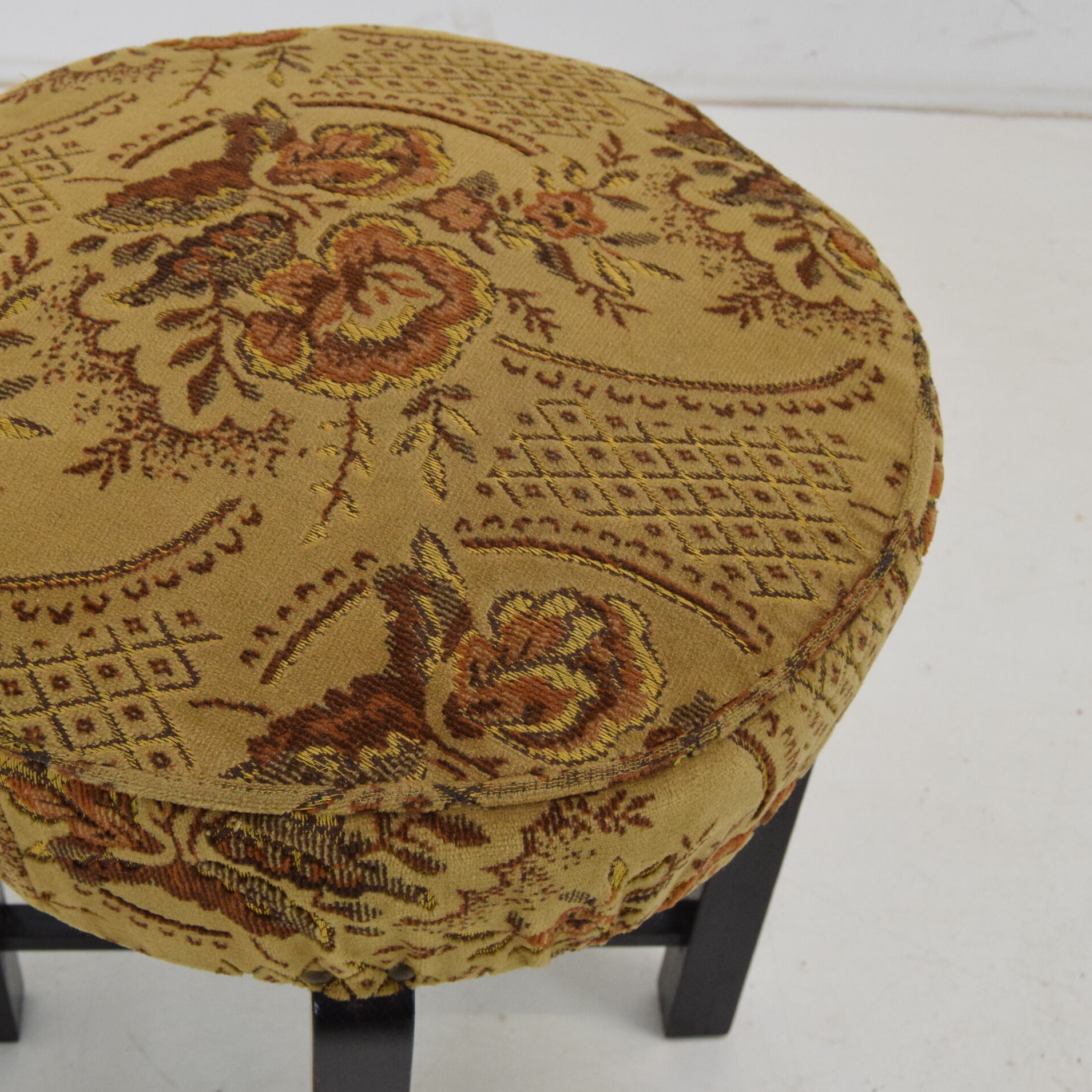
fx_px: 1856
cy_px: 528
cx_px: 337
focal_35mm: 52
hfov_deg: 32.4
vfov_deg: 32.8
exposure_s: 1/200
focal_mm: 26
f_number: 7.1
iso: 1600
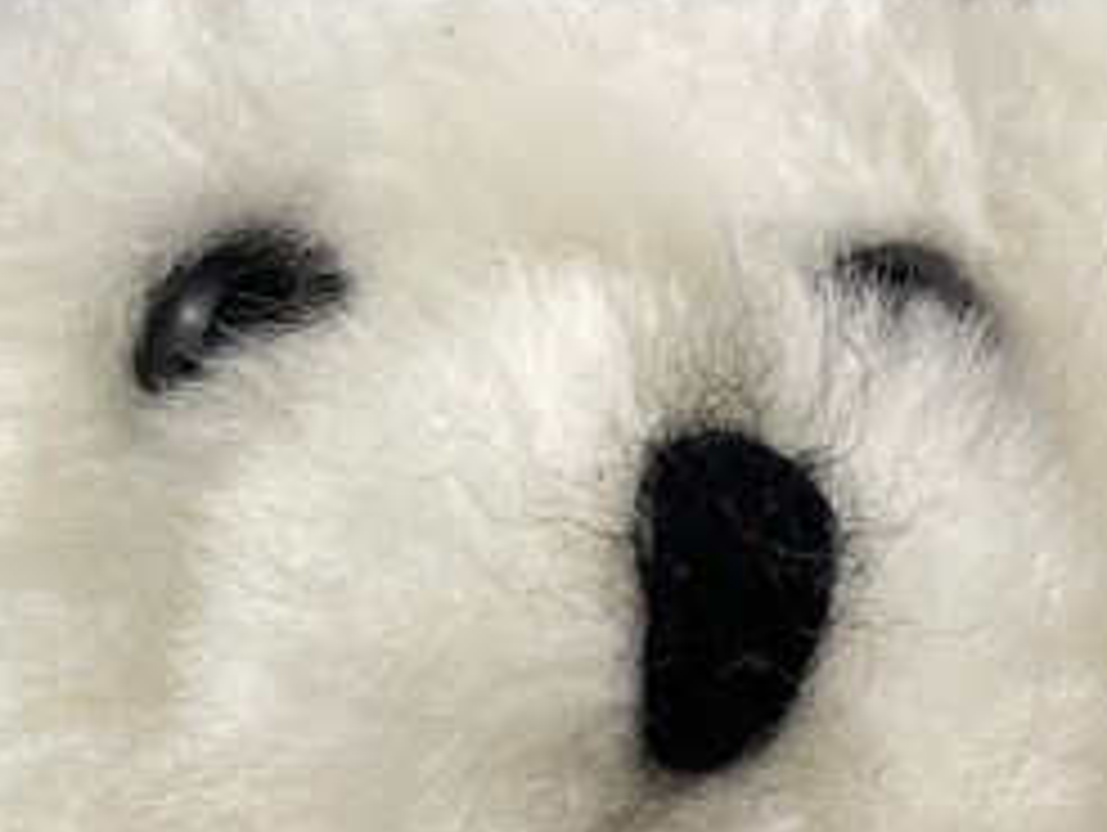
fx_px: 3329
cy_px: 1273
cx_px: 382
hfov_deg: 18.8
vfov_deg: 13.4
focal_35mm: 104
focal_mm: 5.1
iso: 32
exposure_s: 1/234
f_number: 1.6
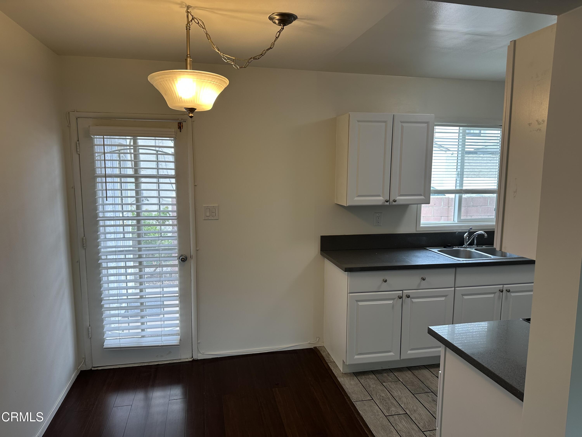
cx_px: 291
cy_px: 218
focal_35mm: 24
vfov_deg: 56.8
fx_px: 404
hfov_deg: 71.6
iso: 64
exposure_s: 1/120
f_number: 1.78
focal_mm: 6.86
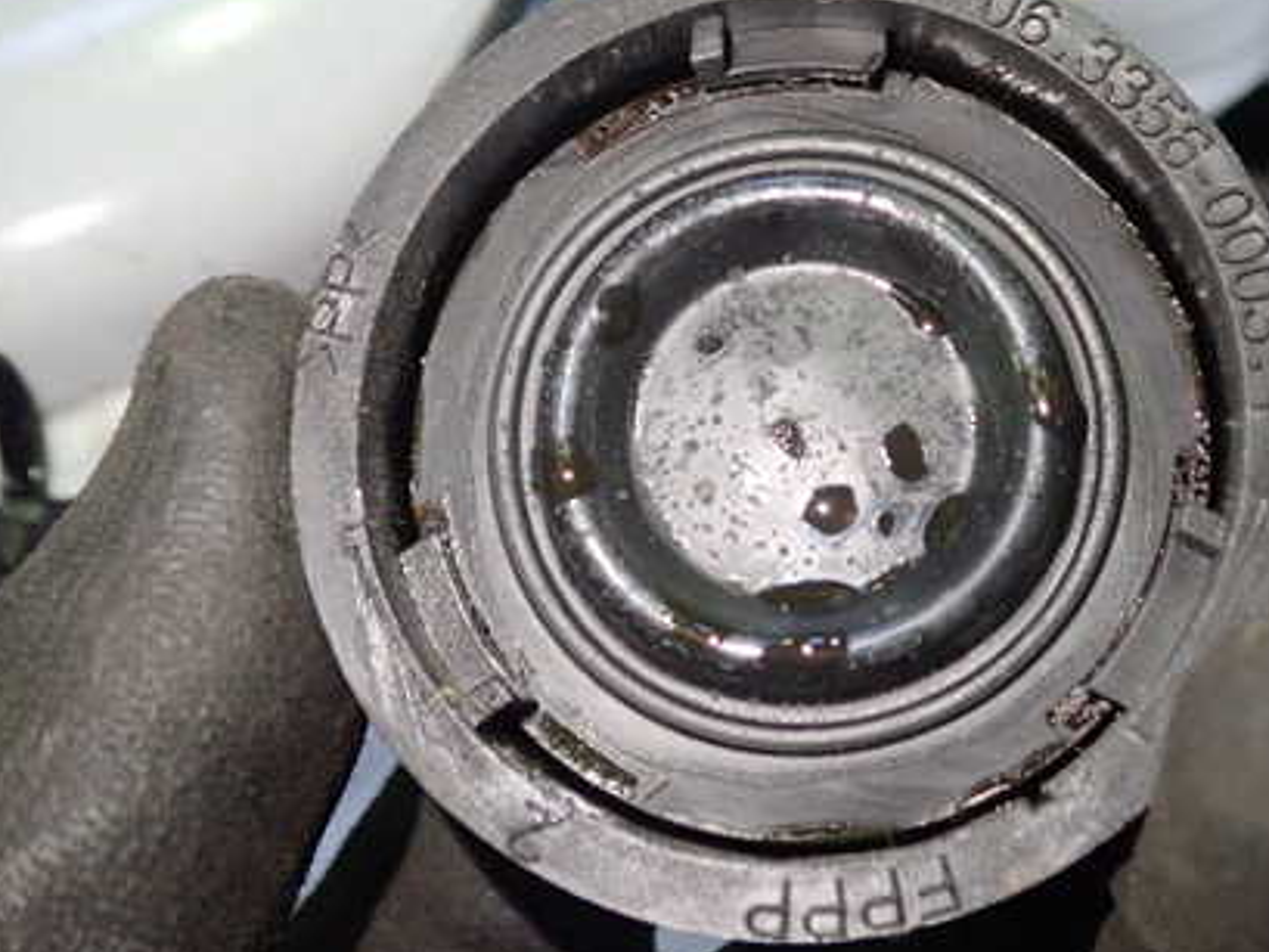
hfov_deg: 42.5
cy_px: 403
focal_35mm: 44
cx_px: 810
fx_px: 1613
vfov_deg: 32.8
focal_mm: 5.5
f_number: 2.3
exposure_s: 1/80
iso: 800
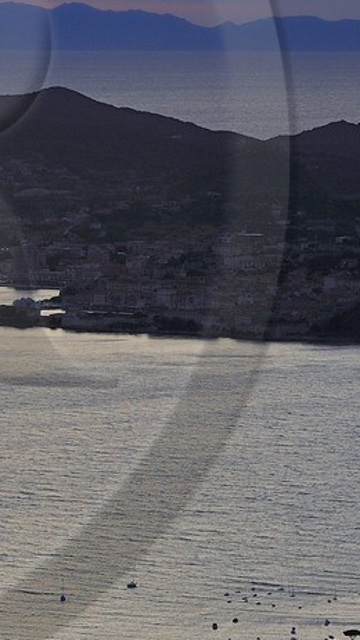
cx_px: -282
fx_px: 4920
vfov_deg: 7.4
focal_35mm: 290
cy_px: 162
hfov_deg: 4.2
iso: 200
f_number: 8
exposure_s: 1/160
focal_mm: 80
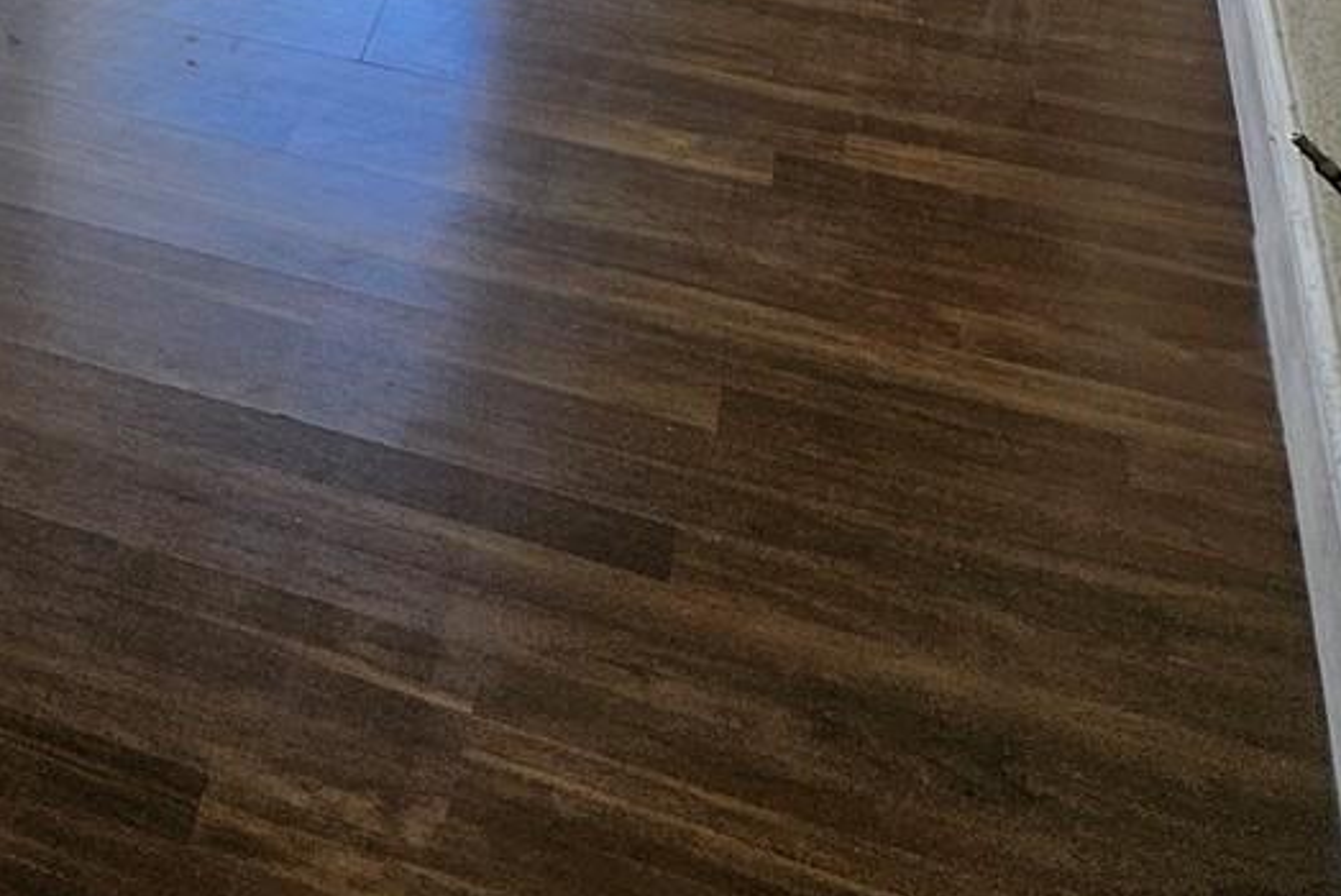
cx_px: -619
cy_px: -617
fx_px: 2721
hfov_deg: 23.0
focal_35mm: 73
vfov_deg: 16.3
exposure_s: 1/180
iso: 80
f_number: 1.8
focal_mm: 5.4
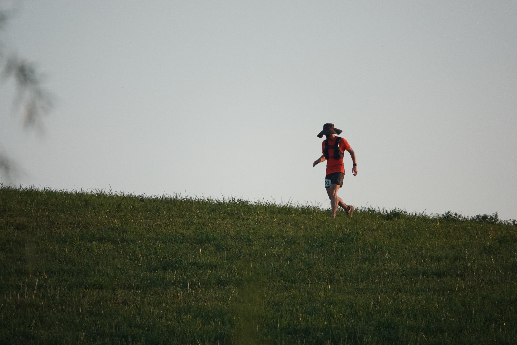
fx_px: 8616
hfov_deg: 3.4
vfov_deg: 2.3
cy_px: 172
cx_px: 258
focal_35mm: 600
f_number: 4
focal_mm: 220
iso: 500
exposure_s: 1/1000
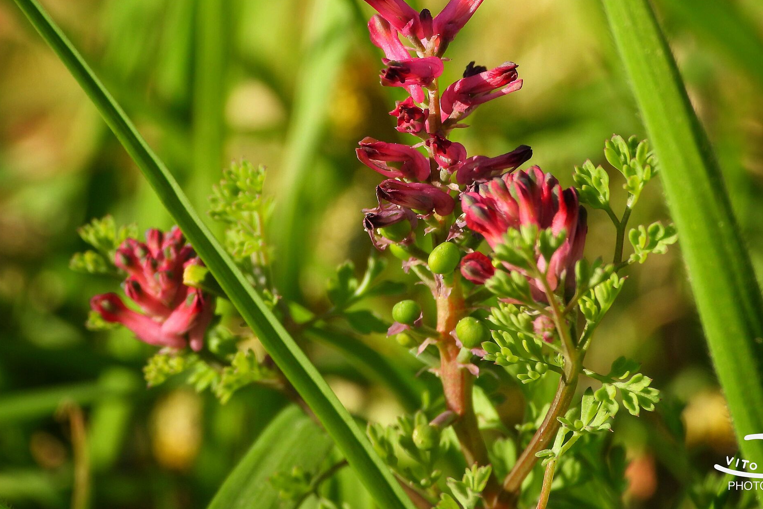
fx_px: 6062
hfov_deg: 7.2
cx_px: 386
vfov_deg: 4.8
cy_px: 146
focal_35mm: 286
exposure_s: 1/250
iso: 100
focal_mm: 38.6
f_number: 4.5
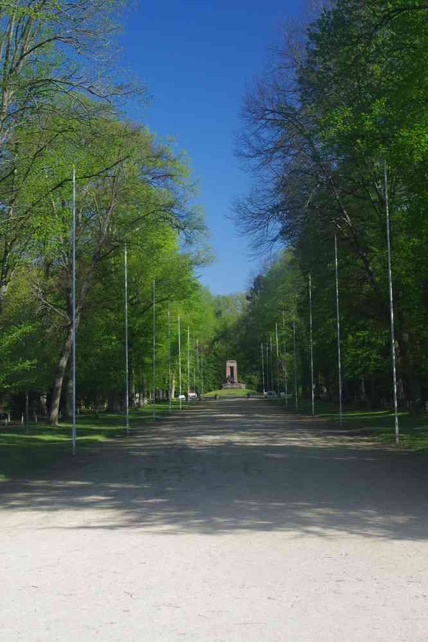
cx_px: 214
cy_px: 321
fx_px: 883
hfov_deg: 27.3
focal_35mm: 50
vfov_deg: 40.0
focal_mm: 33
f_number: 10
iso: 200
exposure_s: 1/60
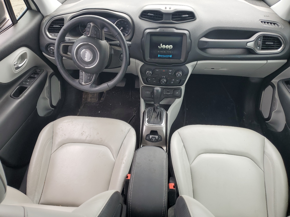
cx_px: 145
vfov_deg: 53.1
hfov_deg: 67.3
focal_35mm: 26
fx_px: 218
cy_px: 108
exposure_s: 1/182
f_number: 1.5
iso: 50
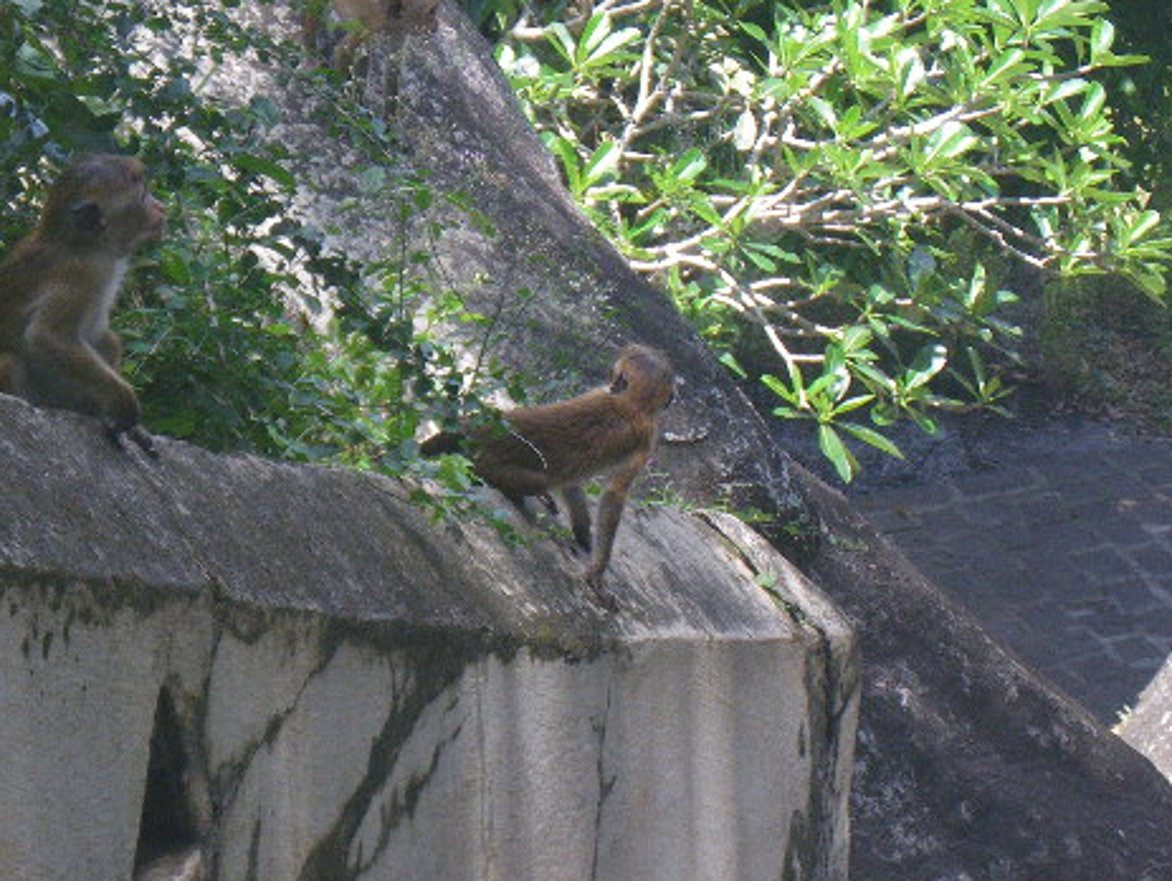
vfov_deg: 8.6
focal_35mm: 173
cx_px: 421
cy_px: 390
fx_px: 5862
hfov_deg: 11.4
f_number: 5
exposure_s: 1/125
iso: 160
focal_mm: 16.7
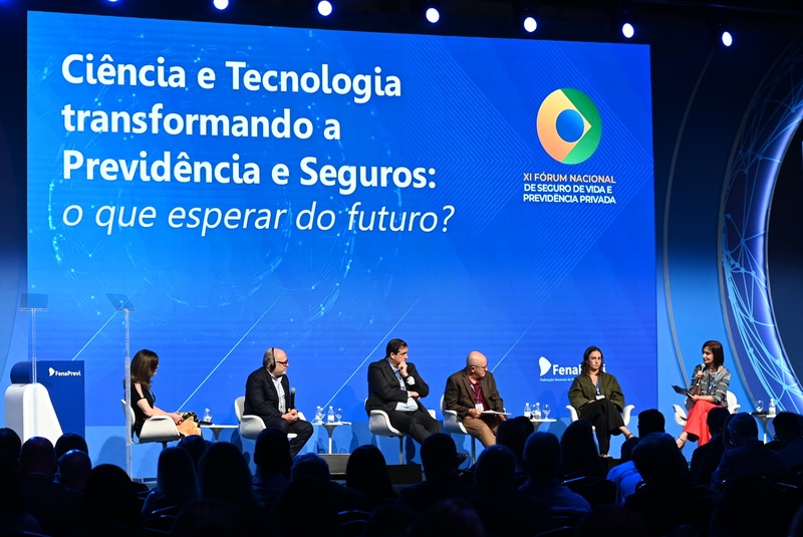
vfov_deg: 13.1
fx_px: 2344
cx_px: 402
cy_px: 268
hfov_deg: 19.4
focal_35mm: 105
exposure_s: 1/125
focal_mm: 70
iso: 1000
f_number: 4
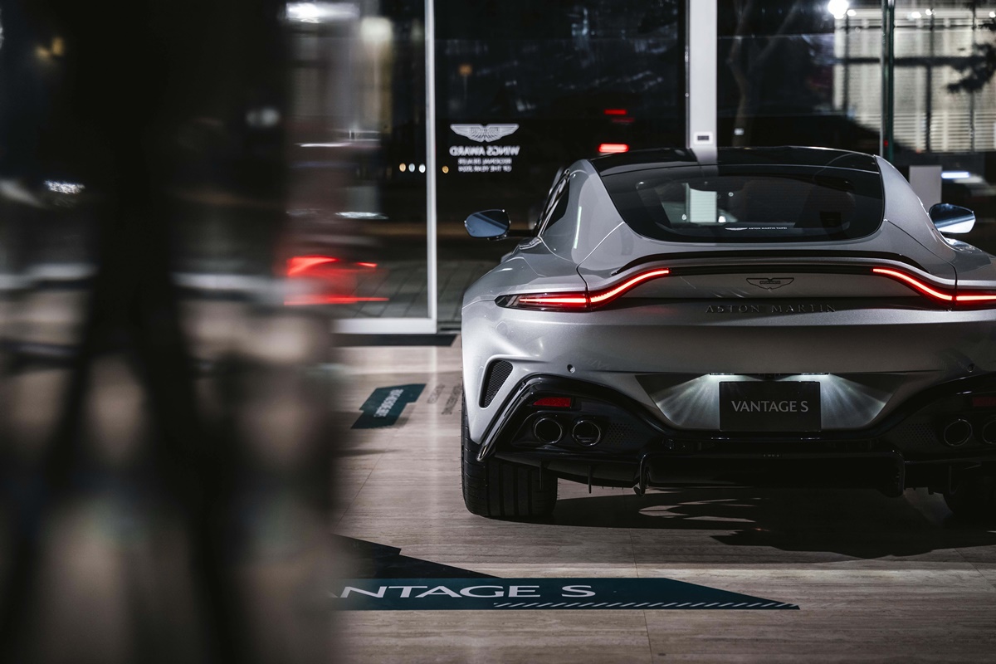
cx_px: 498
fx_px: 1937
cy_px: 332
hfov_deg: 28.8
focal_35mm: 70
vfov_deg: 19.5
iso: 640
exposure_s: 1/30
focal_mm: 70
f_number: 2.8
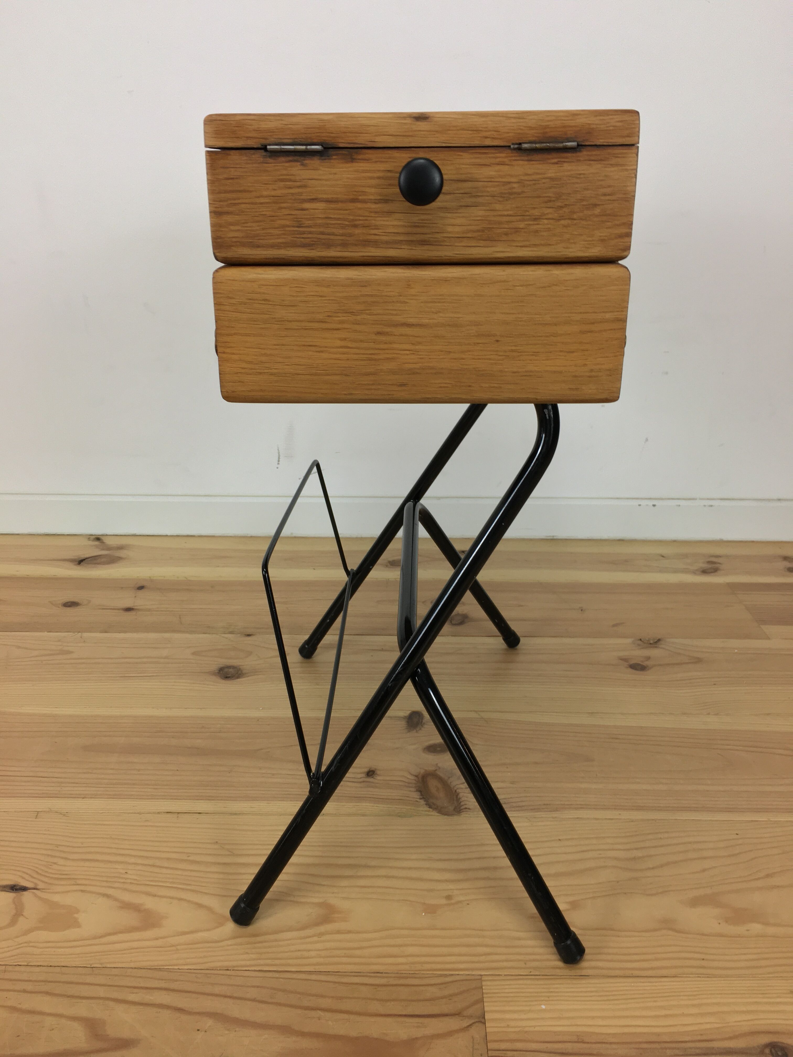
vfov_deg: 61.7
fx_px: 886
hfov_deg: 48.2
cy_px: 528
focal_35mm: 29
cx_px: 396
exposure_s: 1/33
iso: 40
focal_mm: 4.15
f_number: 2.2
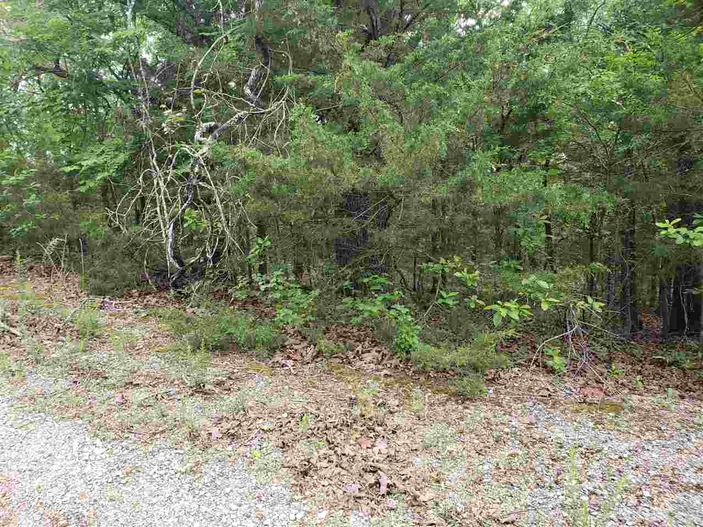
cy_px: 264
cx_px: 352
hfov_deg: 67.3
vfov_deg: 53.1
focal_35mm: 26
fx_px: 528
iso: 80
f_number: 2.4
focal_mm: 4.3
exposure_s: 1/120
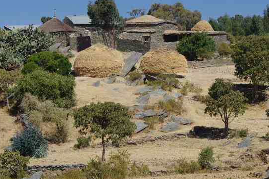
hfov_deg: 13.5
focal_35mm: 152
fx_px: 1135
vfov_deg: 9.0
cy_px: 58
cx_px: 161
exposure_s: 1/125
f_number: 11
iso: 200
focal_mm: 55
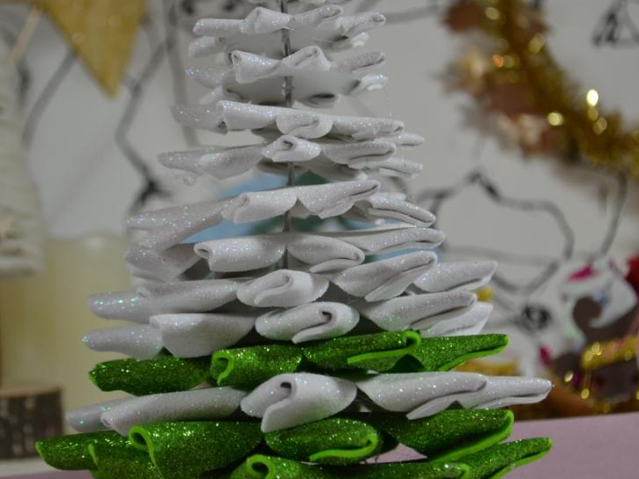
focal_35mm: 92
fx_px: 1693
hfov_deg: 21.4
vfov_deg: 16.1
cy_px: 211
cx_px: 338
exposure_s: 1/80
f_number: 5.3
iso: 400
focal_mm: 45
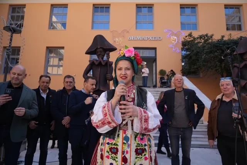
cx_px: 124
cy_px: 82
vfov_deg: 53.2
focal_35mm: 24
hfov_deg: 73.7
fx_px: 165
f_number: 5
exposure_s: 1/250
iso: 125
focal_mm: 24
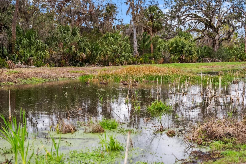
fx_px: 478
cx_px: 123
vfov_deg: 19.5
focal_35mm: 70
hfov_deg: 28.8
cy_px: 82
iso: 125
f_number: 2.8
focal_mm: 70
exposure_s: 1/1000
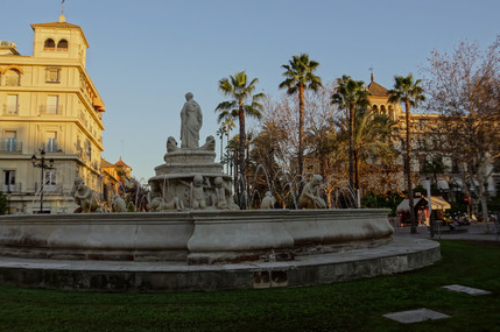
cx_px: 232
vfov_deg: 46.3
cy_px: 168
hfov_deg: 65.5
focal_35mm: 28
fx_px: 388
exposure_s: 1/320
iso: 400
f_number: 8
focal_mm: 16
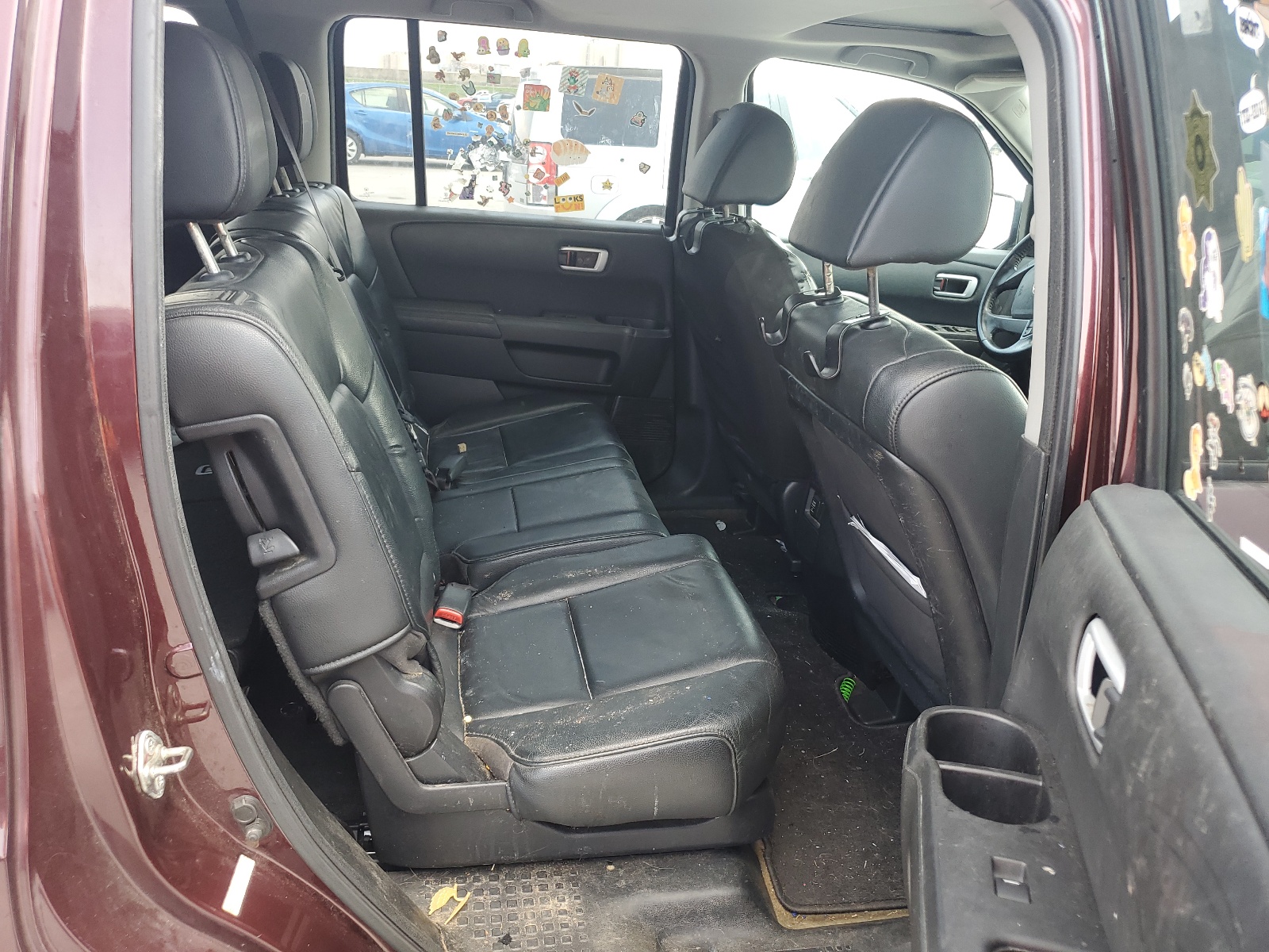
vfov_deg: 53.1
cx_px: 634
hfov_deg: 67.3
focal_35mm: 26
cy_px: 476
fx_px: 953
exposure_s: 1/120
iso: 54
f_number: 1.5
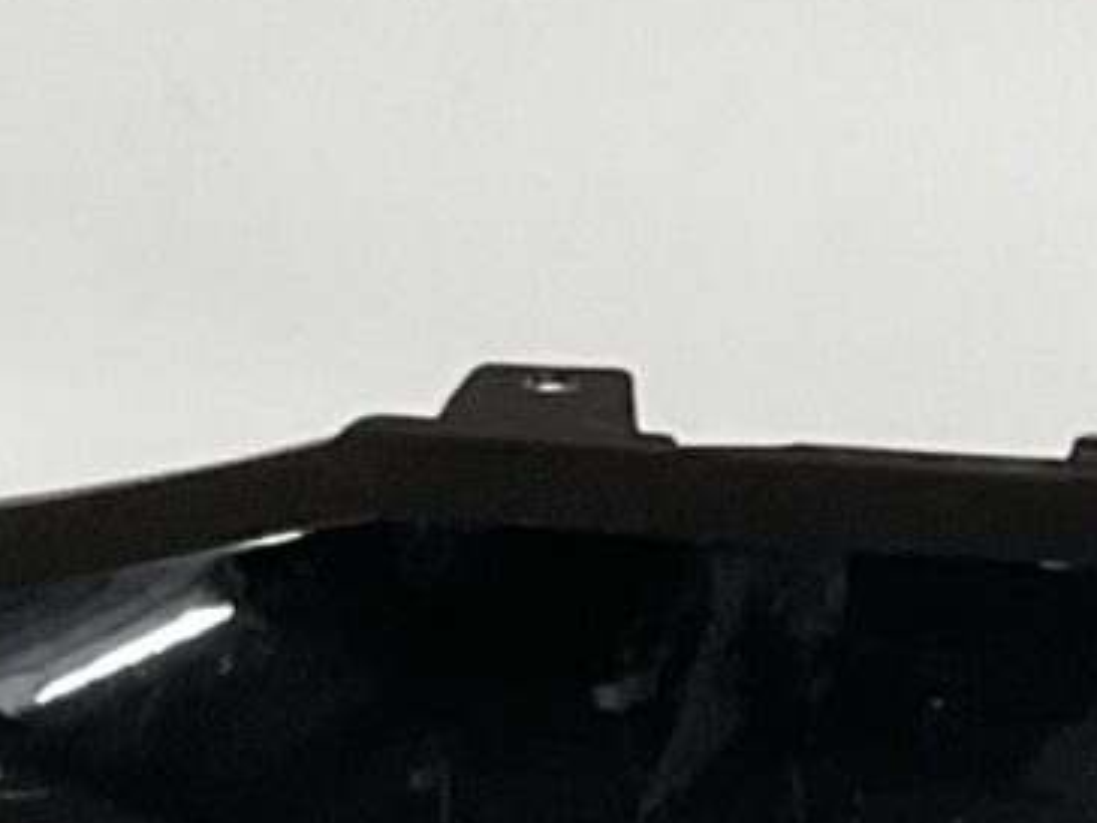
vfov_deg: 7.3
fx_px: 6465
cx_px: 2239
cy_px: 485
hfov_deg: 9.1
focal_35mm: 204
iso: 40
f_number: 1.8
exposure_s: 1/60
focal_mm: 3
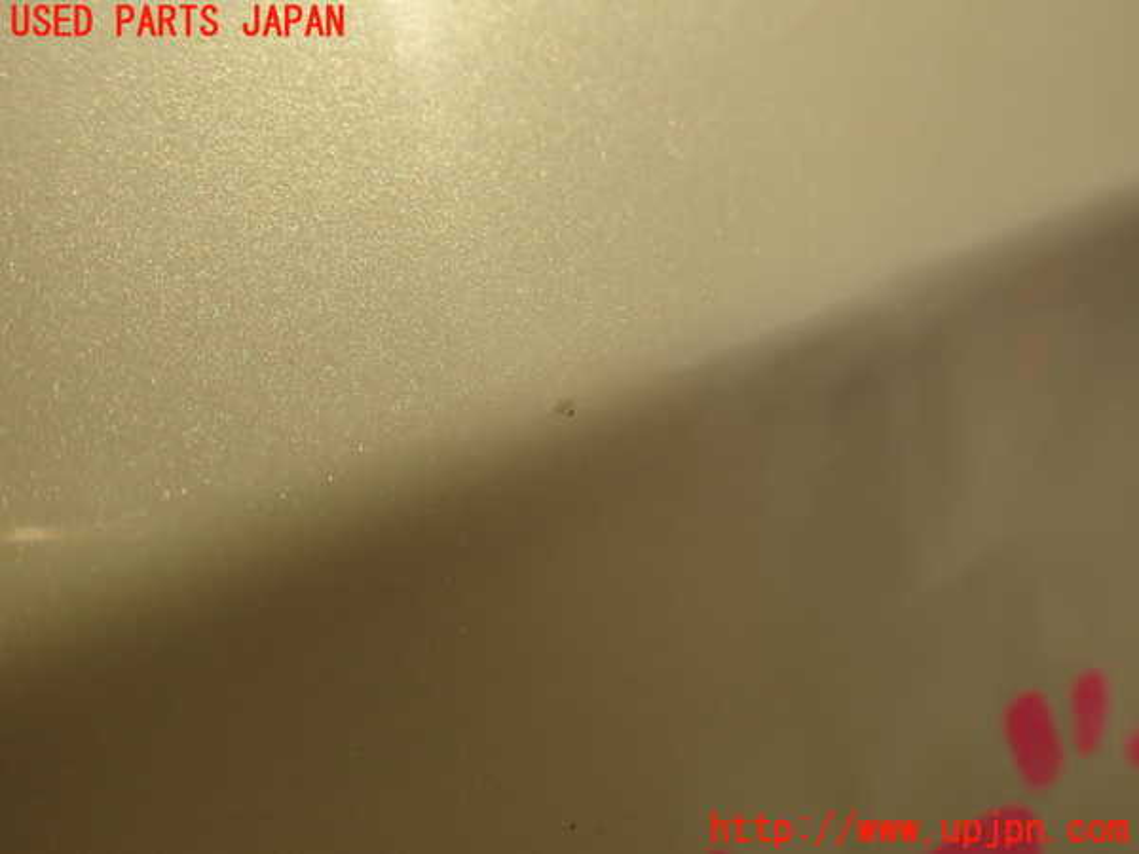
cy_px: 427
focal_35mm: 32
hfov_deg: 56.8
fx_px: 1053
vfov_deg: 44.2
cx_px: 570
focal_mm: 5.79
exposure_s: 1/60
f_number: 2.4
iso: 200
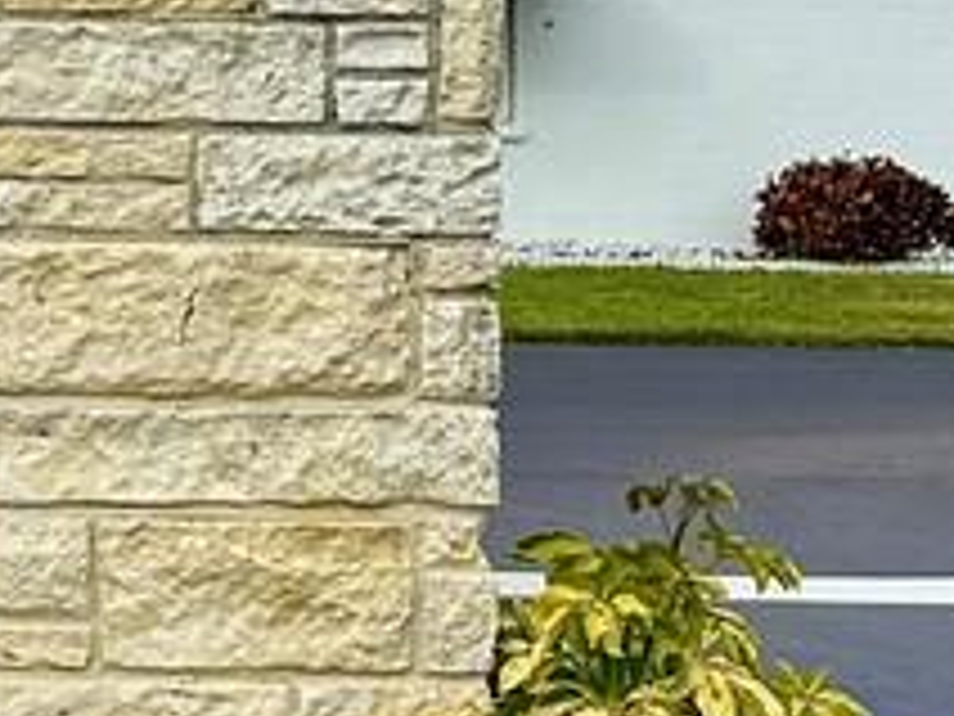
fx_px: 4988
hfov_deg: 9.3
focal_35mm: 181
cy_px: 23
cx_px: -1642
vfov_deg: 8.2
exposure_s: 1/4975
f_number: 1.78
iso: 80
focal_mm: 6.76
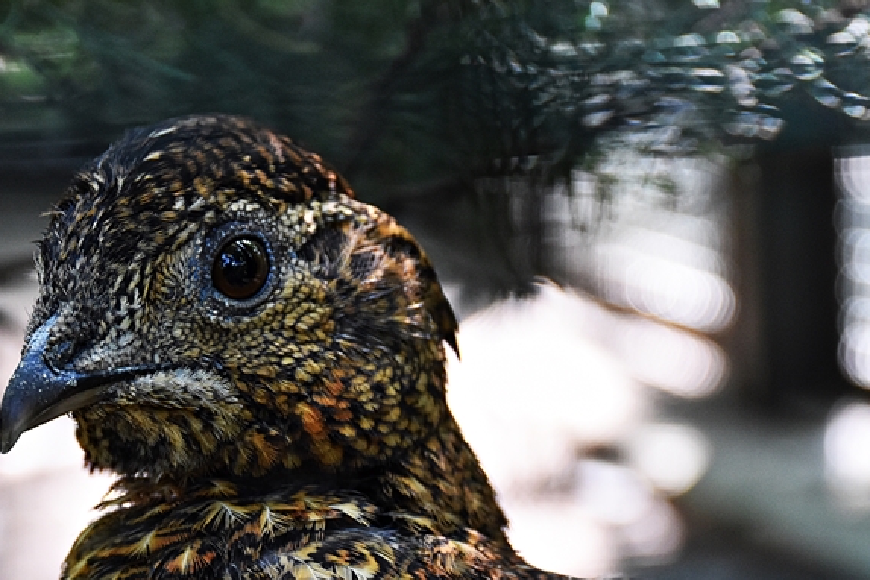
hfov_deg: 13.7
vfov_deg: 9.1
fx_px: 3625
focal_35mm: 150
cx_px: 295
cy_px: 391
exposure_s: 1/60
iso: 1100
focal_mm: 56
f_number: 4.8
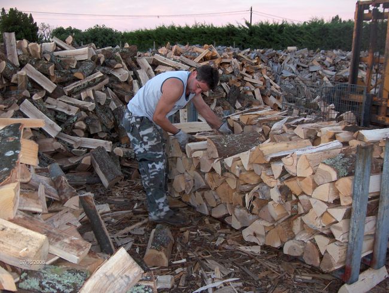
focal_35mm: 39
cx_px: 194
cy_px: 146
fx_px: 439
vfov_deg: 36.9
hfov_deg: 47.8
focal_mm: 8
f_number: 2.8
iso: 100
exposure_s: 1/60
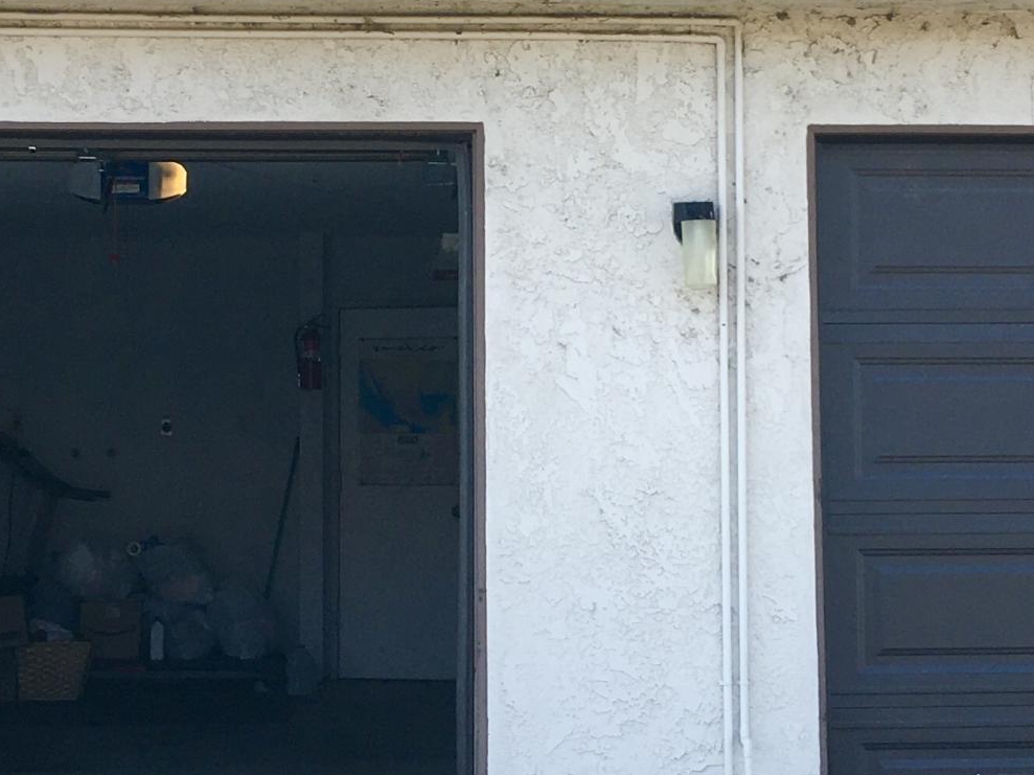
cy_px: 226
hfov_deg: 22.2
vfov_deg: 16.7
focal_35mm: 88
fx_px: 2628
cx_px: 601
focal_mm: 4.15
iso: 25
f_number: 2.2
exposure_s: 1/340
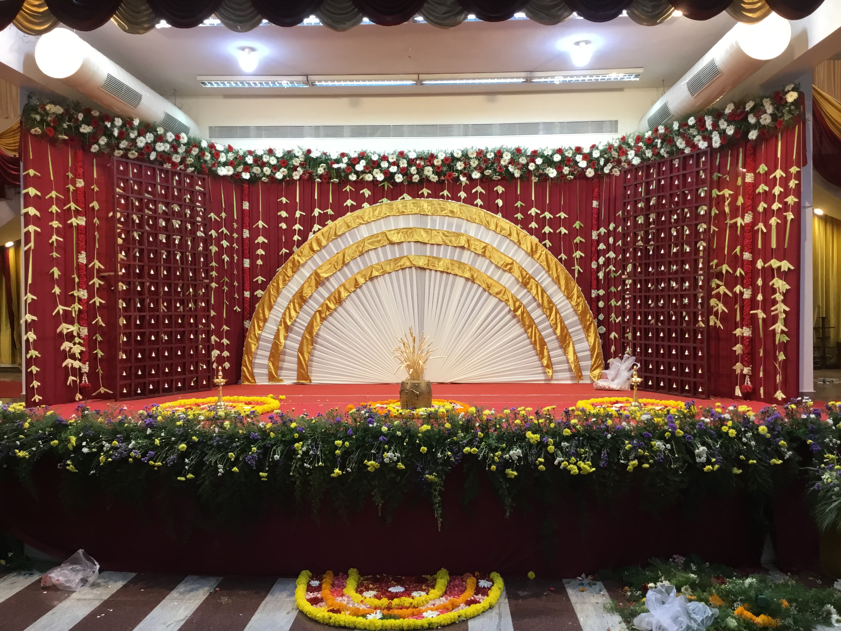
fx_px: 753
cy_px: 316
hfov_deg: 58.4
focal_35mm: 31
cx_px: 420
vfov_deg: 45.4
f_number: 2.4
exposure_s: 1/33
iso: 80
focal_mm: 3.3
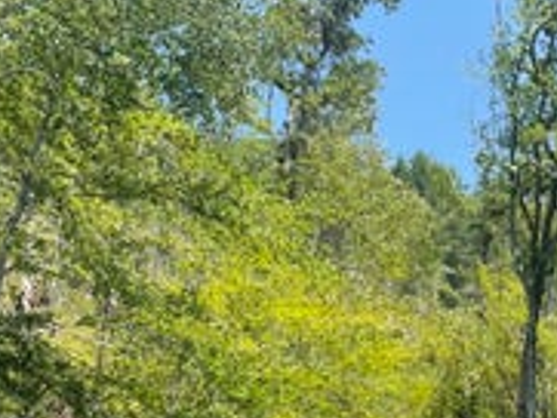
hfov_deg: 20.9
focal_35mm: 92
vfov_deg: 15.7
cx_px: 486
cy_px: 440
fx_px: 1481
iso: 32
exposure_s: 1/1383
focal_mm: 4.2
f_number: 1.6
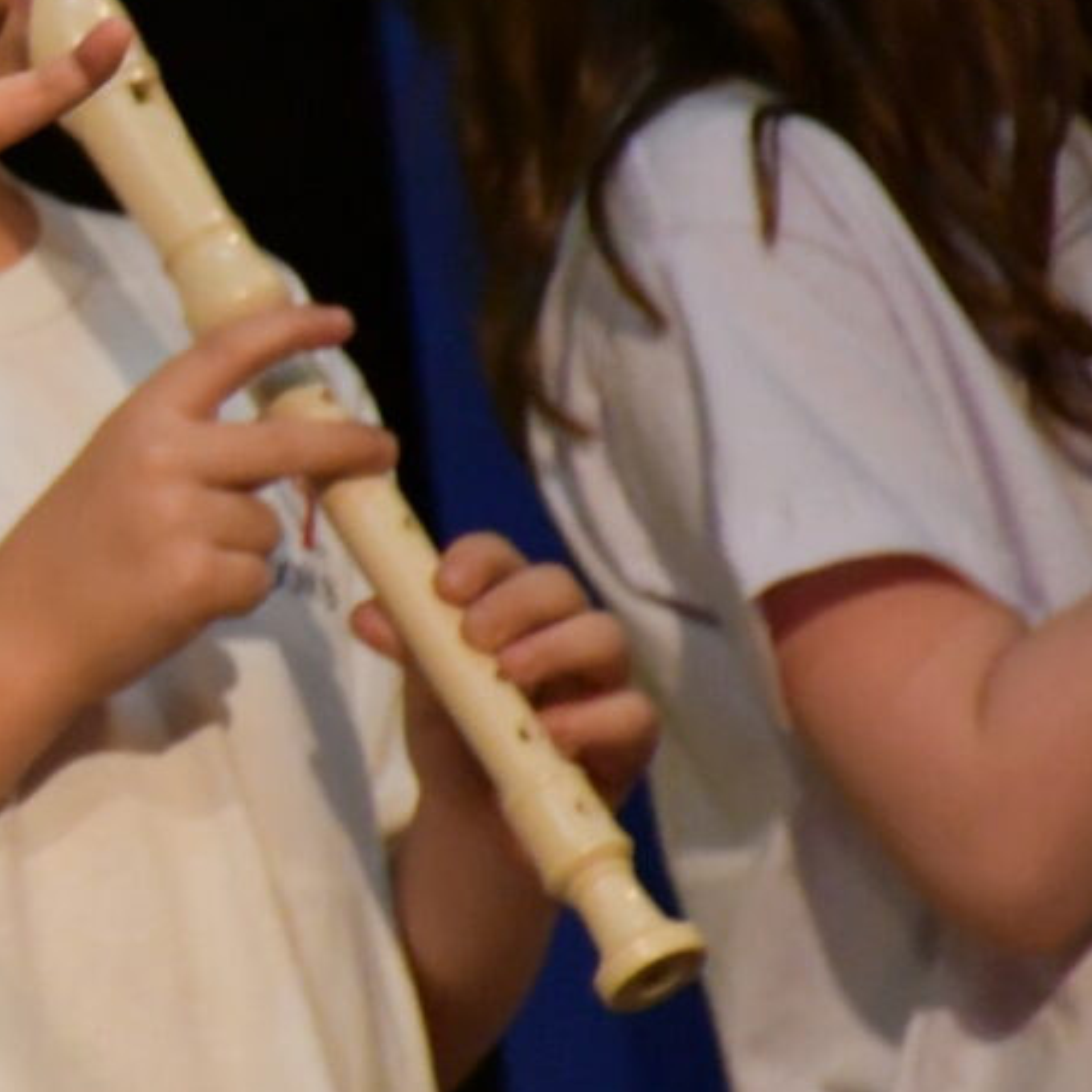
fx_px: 23520
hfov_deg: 2.6
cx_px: -1162
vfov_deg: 2.7
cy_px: -55
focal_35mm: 659
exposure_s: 1/125
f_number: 5.6
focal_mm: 122
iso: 6400
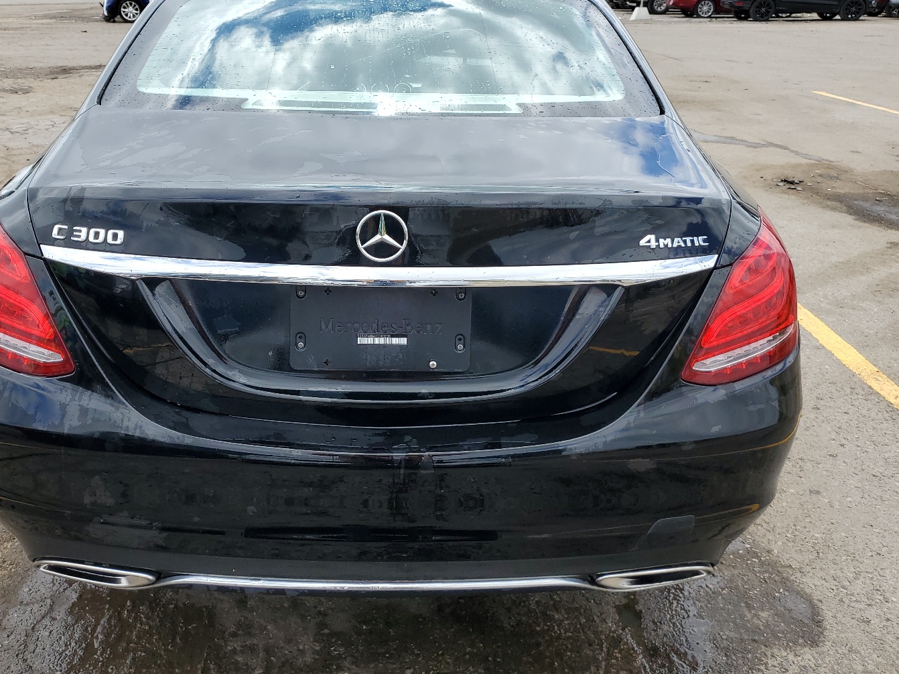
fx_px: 805
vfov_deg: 45.4
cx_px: 399
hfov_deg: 58.2
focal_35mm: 31
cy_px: 299
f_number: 1.5
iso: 50
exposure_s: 1/1667
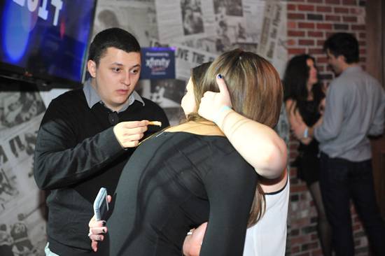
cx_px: 192
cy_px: 128
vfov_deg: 19.4
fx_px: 748
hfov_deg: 28.9
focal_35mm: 70
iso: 2500
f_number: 4
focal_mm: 70
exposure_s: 1/100
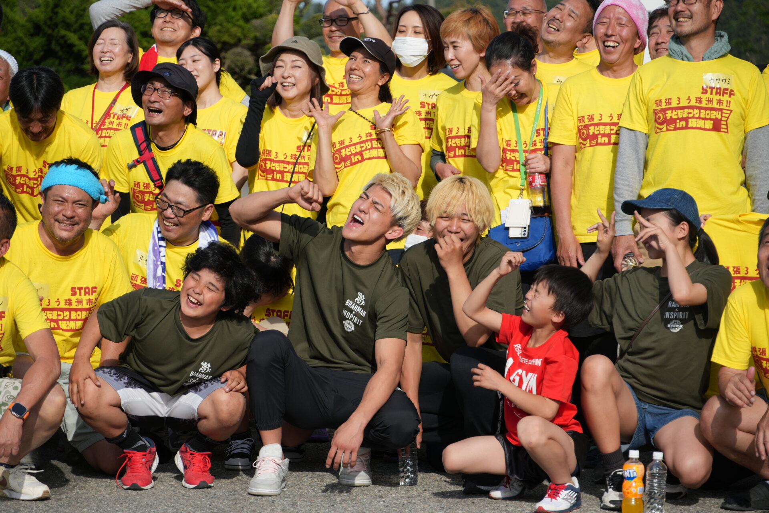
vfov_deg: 9.2
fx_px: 3172
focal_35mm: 148
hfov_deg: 13.8
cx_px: 384
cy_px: 256
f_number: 5.6
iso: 160
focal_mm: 99
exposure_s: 1/800
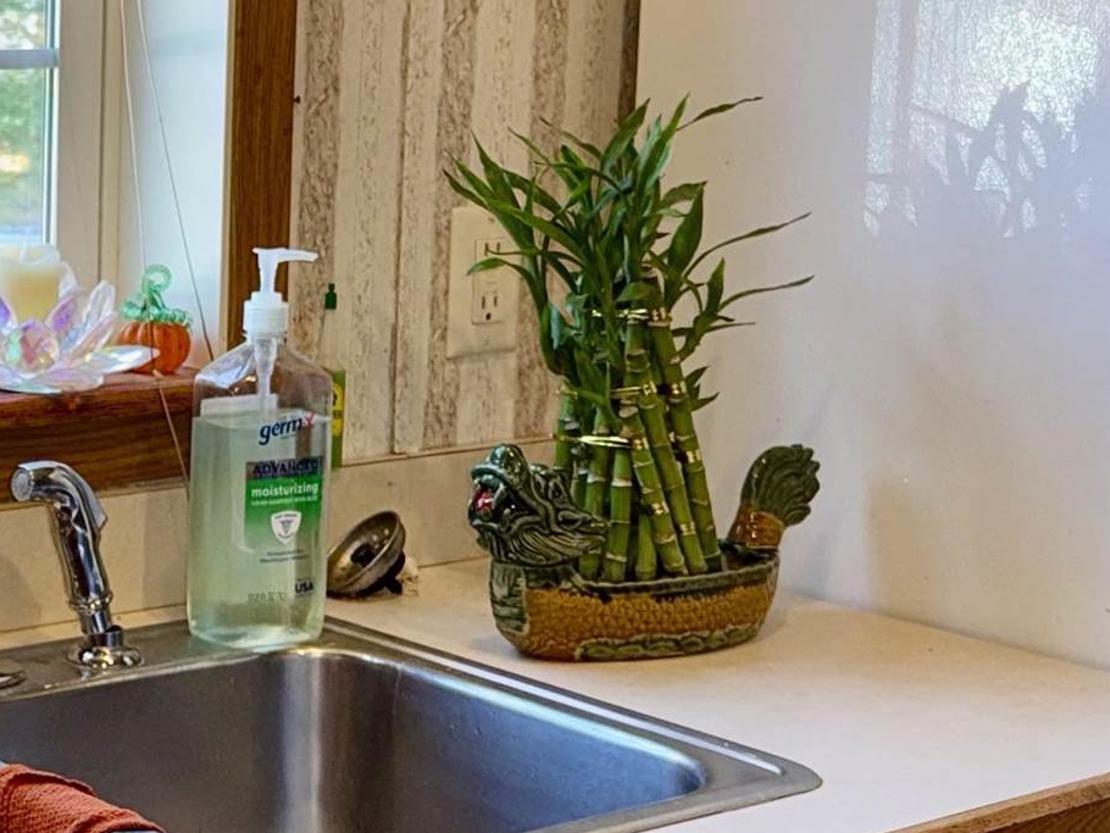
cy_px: 332
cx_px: -143
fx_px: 2598
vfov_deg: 18.2
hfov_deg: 22.6
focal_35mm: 81
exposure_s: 1/52
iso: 80
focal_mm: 6.76
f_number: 1.78
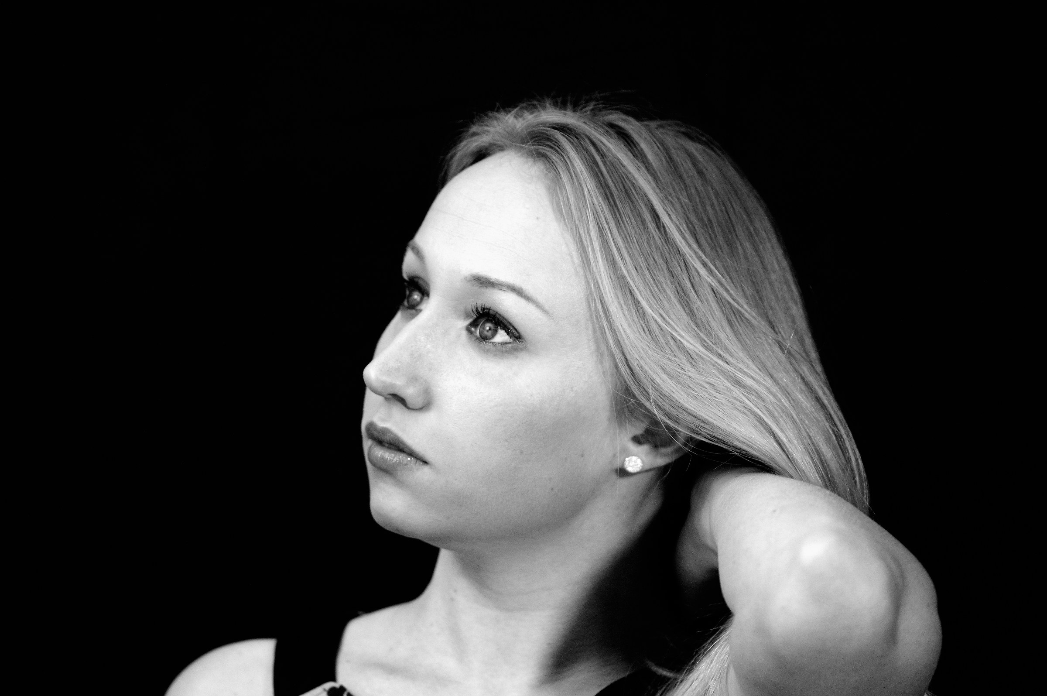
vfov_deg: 8.7
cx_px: 524
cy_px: 348
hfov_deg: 13.1
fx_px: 4576
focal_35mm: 158
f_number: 3.2
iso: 800
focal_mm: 105
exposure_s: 1/200
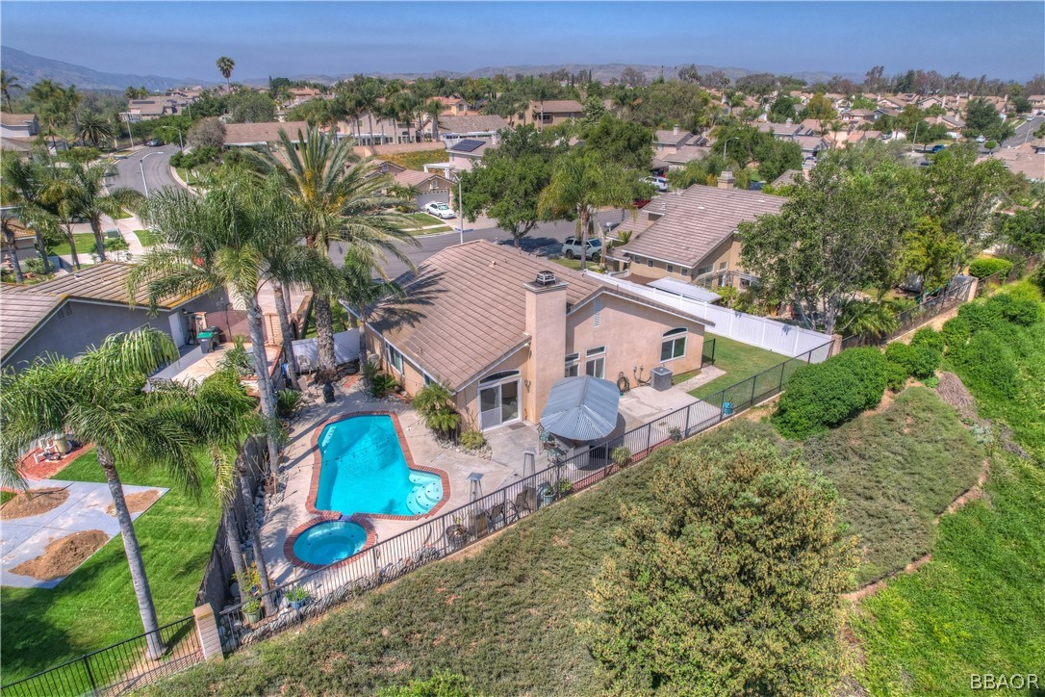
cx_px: 522
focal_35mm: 22
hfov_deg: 78.6
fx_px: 639
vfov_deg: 57.2
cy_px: 348
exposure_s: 1/3000
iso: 100
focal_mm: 8.4
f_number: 2.8
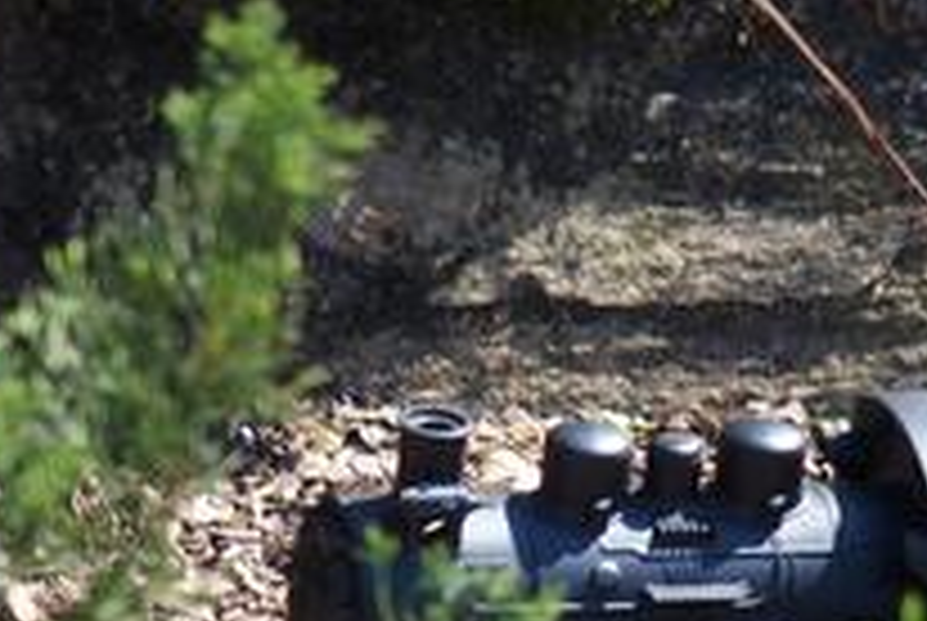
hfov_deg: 3.0
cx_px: 513
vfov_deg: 2.0
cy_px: 536
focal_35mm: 681
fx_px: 17561
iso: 100
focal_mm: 64.3
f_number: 2.8
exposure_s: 1/640
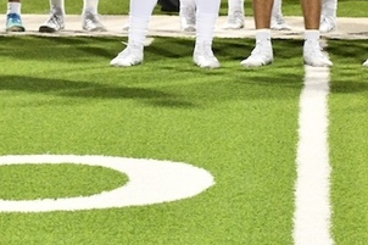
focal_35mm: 397
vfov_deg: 3.4
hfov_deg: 5.2
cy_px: -133
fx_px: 4056
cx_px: 394
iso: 1000
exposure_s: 1/60
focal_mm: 80
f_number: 5.6
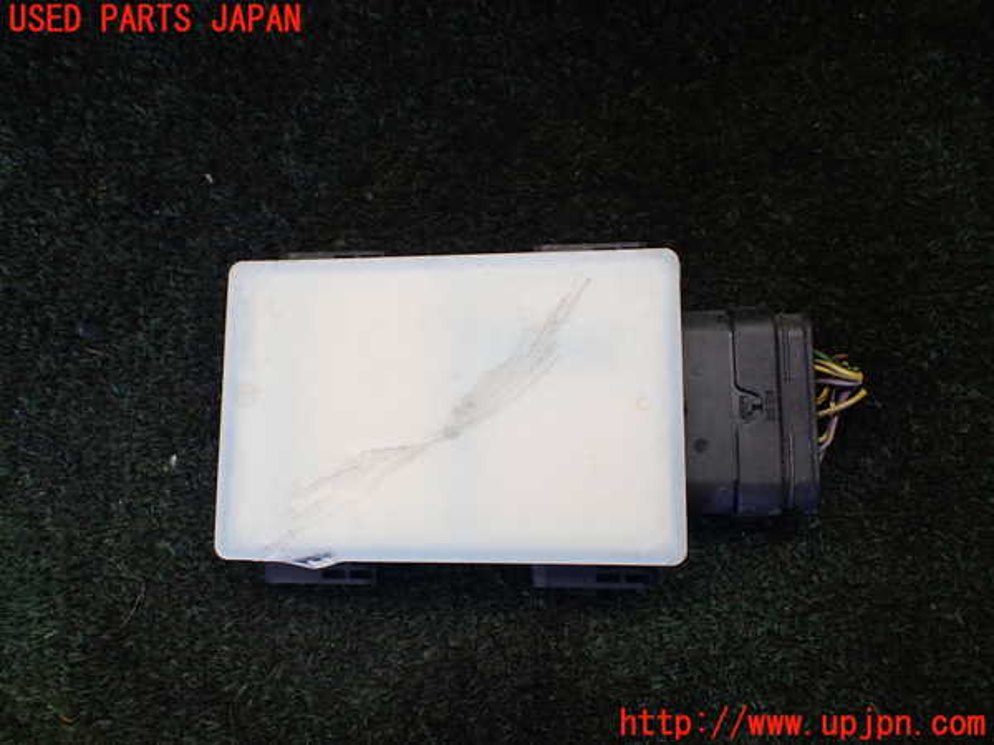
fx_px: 861
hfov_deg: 60.0
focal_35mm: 30
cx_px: 497
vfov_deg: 46.8
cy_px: 372
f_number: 2.3
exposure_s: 1/125
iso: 160
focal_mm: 5.4
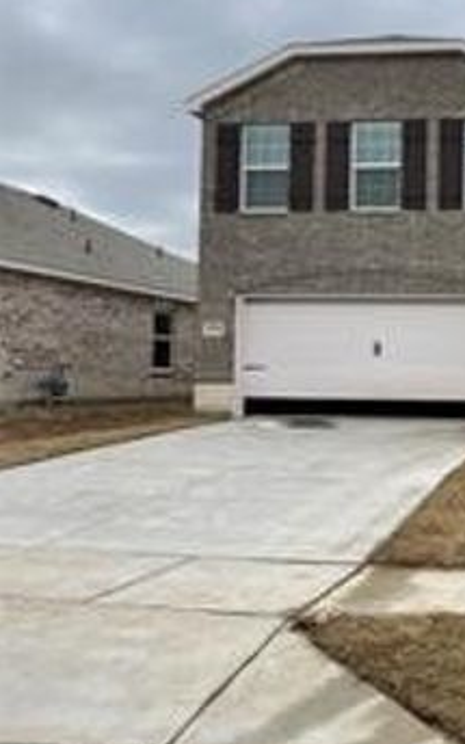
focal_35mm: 40
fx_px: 811
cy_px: 351
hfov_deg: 28.5
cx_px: 534
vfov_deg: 49.3
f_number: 1.6
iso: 32
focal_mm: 5.1
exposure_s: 1/3257
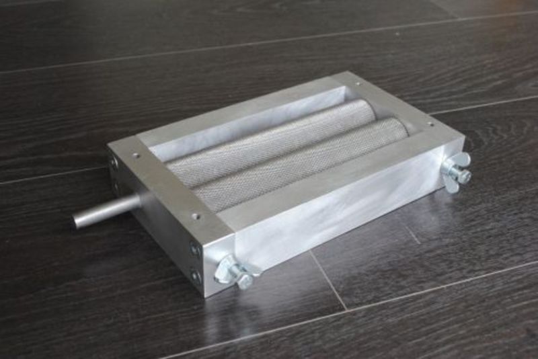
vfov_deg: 30.9
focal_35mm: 44
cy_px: 180
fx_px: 650
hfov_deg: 44.9
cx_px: 269
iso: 400
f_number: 8
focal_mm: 29
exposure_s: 1/60
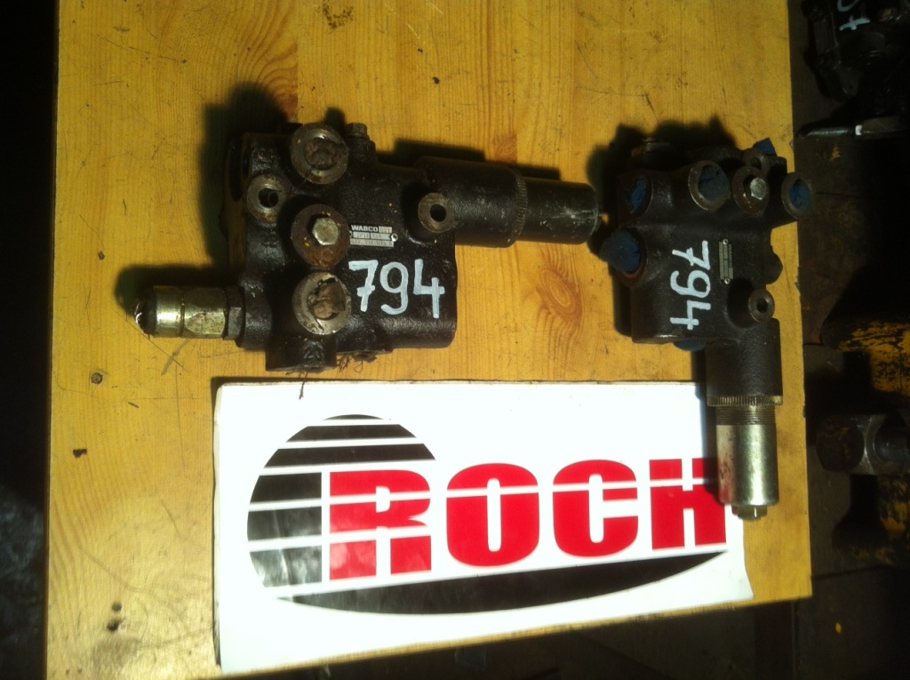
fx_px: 919
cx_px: 455
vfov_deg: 40.6
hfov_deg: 52.7
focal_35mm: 35
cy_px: 340
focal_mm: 3.85
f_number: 2.8
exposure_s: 1/30
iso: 80
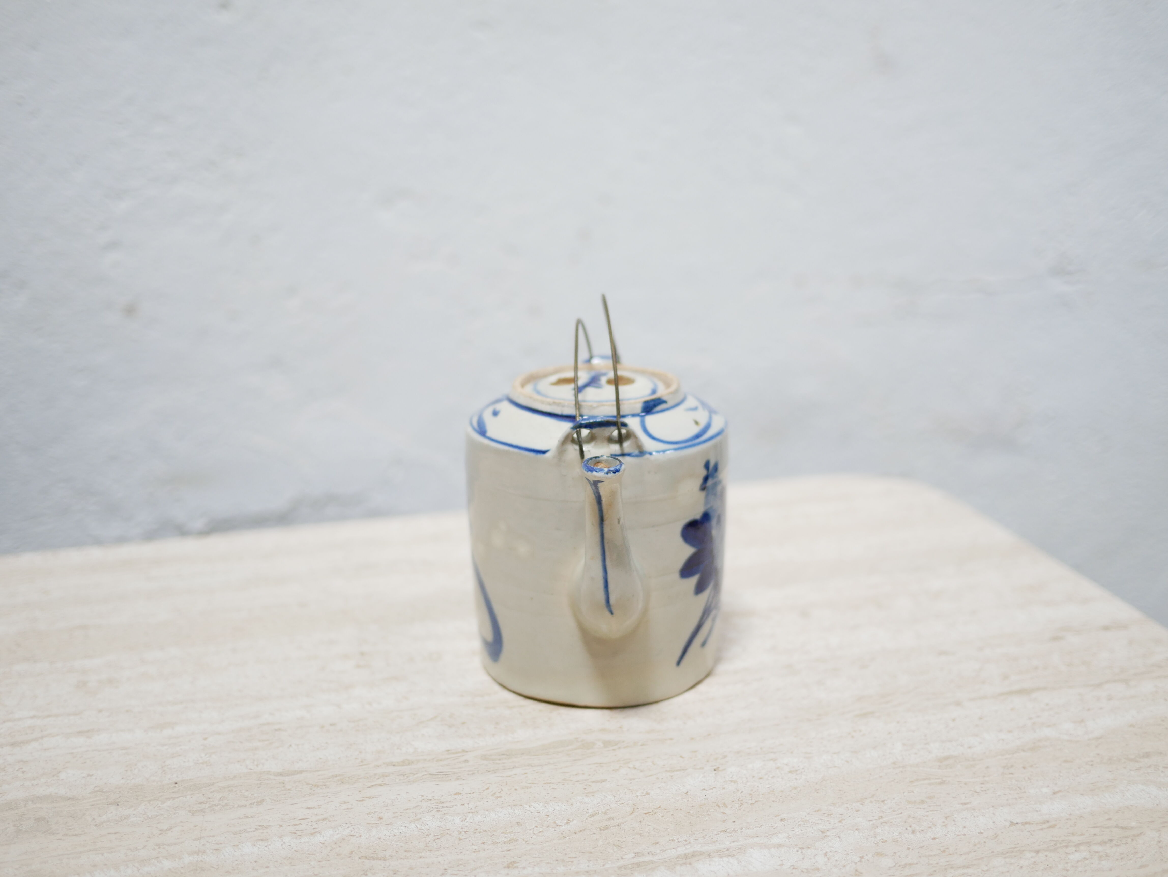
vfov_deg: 36.0
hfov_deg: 46.8
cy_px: 438
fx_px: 1350
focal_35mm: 40
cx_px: 584
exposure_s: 1/60
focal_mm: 20
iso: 250
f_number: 1.7
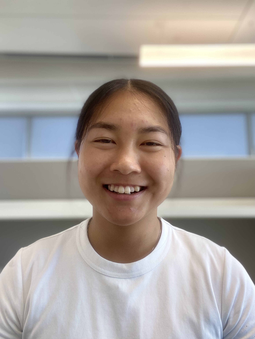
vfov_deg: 60.0
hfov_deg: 46.8
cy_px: 170
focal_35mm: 30
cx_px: 128
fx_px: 295
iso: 64
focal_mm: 2.71
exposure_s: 1/60
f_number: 2.2
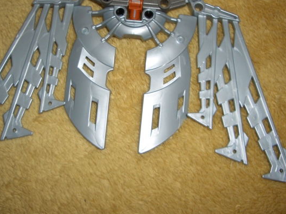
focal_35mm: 44
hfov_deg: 42.9
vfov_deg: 32.8
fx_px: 363
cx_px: 125
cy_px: 97
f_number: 2.6
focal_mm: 5.8
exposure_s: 1/60
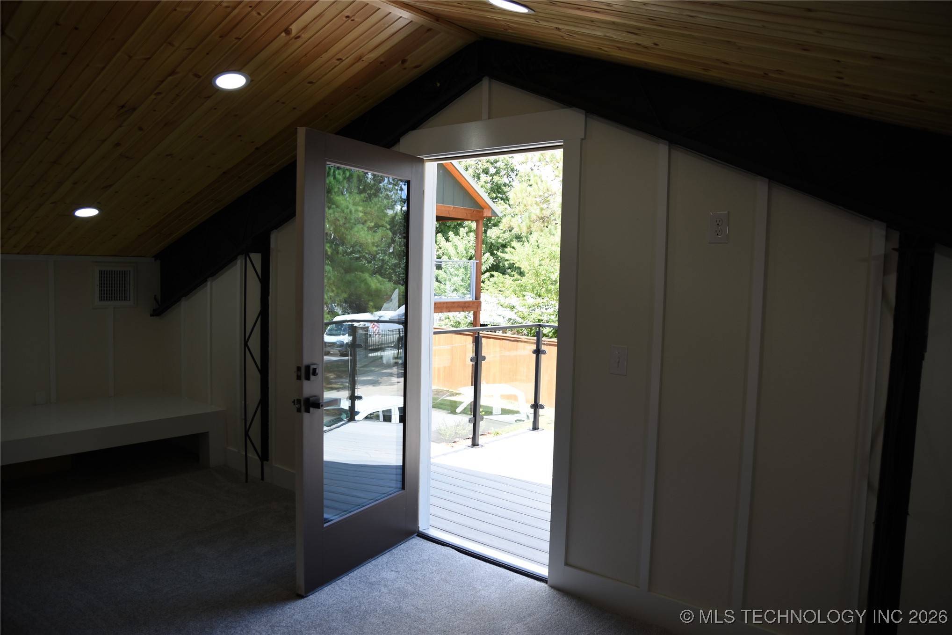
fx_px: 674
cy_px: 318
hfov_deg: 70.4
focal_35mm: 26
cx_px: 476
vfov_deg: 50.4
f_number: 3.2
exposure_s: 1/200
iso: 100
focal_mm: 17
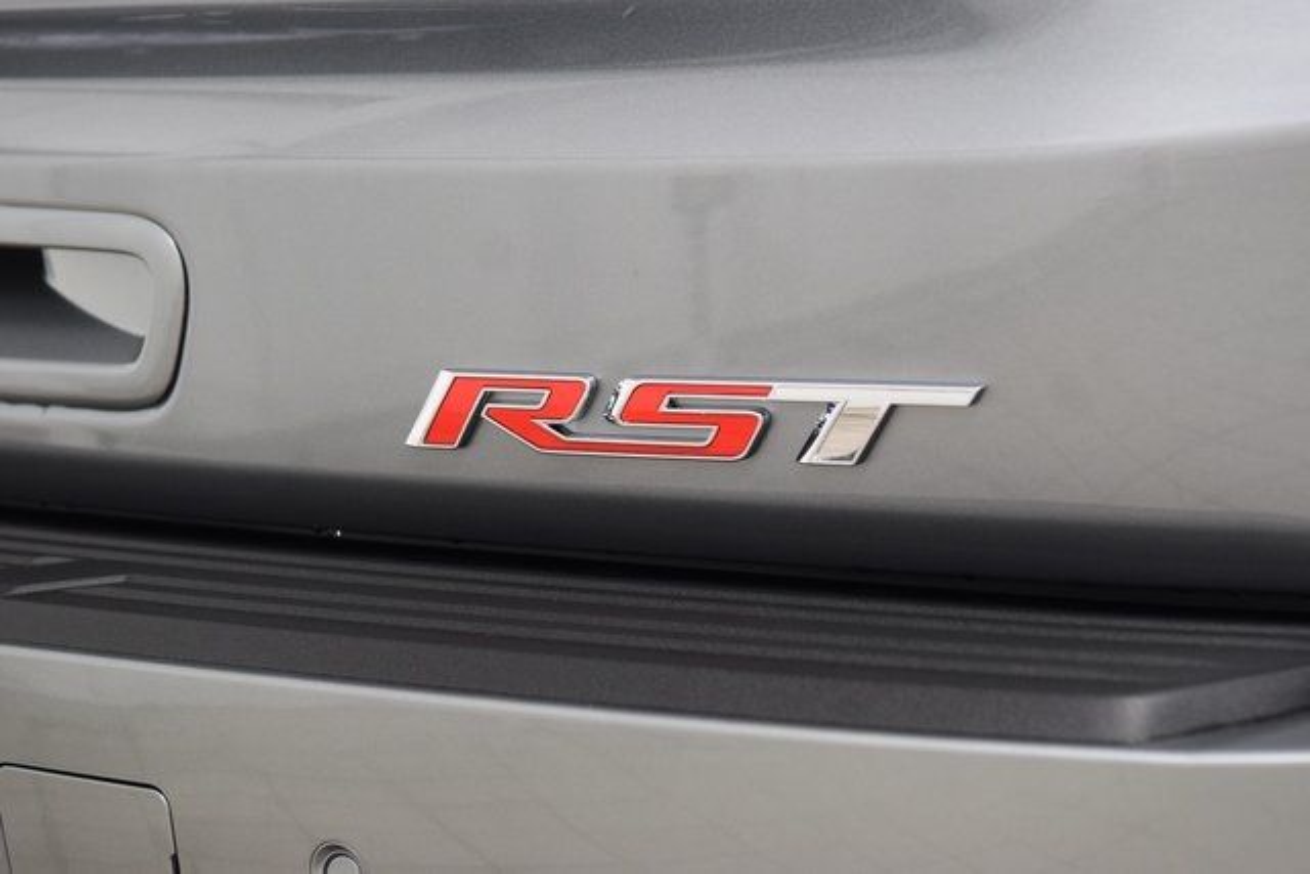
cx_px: 655
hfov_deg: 19.5
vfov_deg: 13.0
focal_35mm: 105
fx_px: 3821
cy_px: 437
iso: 1600
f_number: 4.5
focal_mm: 70
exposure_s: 1/30
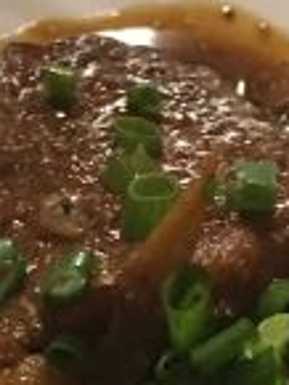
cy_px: 754
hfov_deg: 10.6
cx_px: 205
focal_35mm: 140
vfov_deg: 12.5
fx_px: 1556
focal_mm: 4.15
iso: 125
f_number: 2.2
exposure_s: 1/8
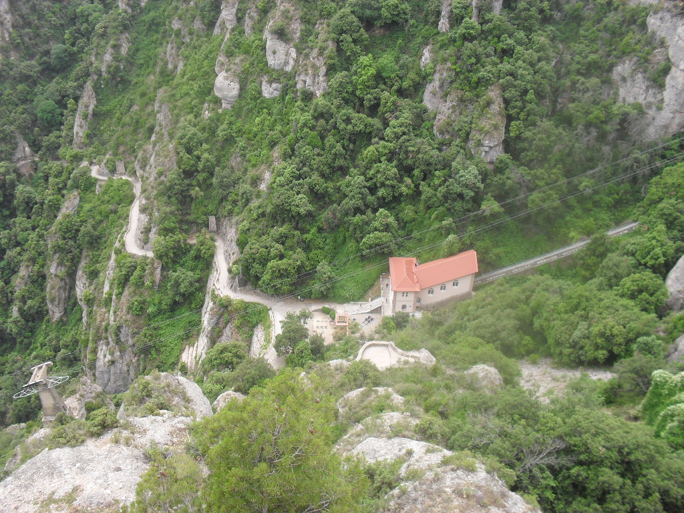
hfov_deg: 52.6
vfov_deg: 40.7
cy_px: 256
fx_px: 692
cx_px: 342
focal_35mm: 35
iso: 100
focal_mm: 6.3
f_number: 3.2
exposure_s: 1/250
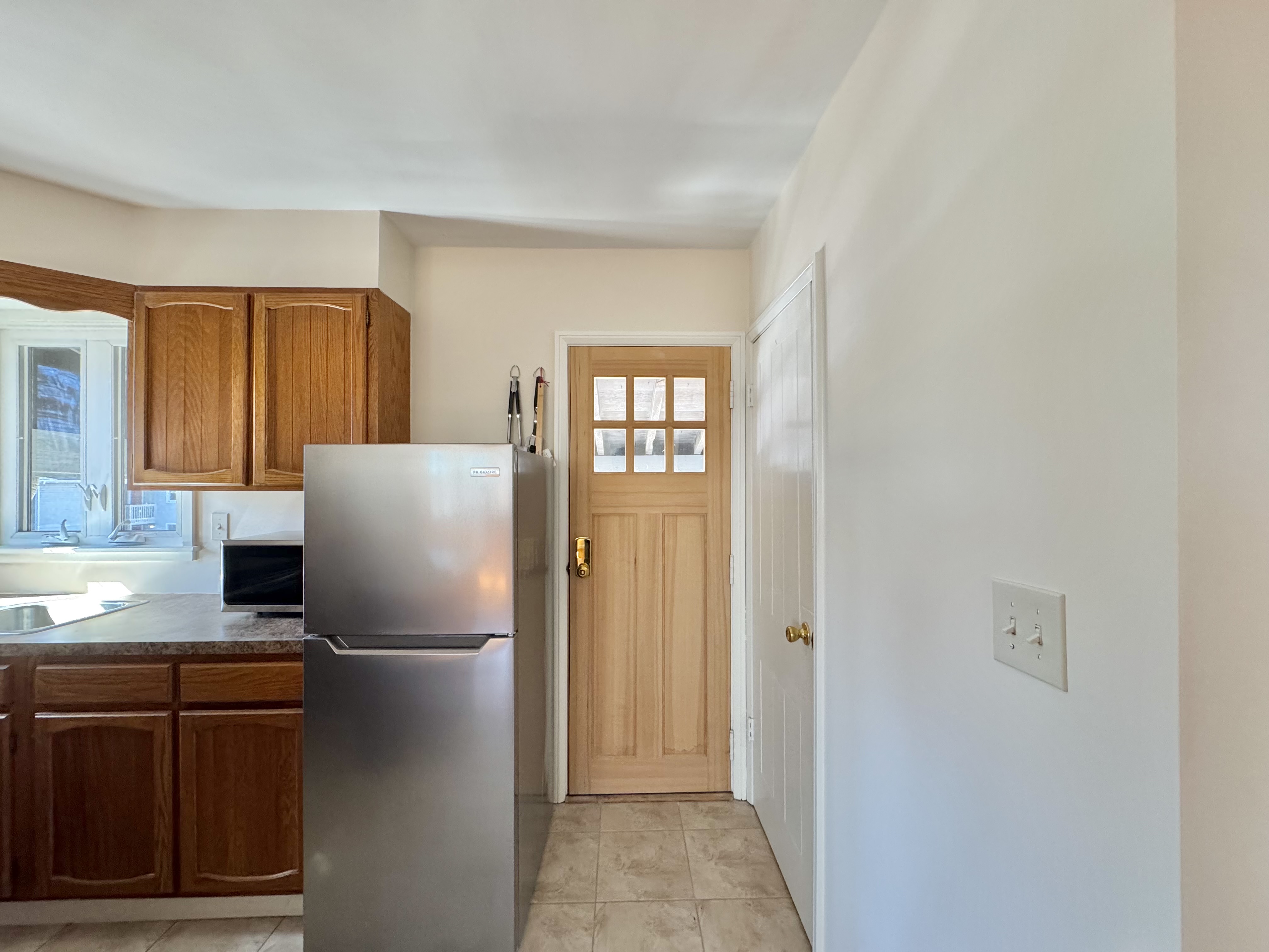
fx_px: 513
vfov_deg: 85.7
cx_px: 634
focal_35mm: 14
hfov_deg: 102.1
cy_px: 476
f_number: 2.2
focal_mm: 2.22
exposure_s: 1/99
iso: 320
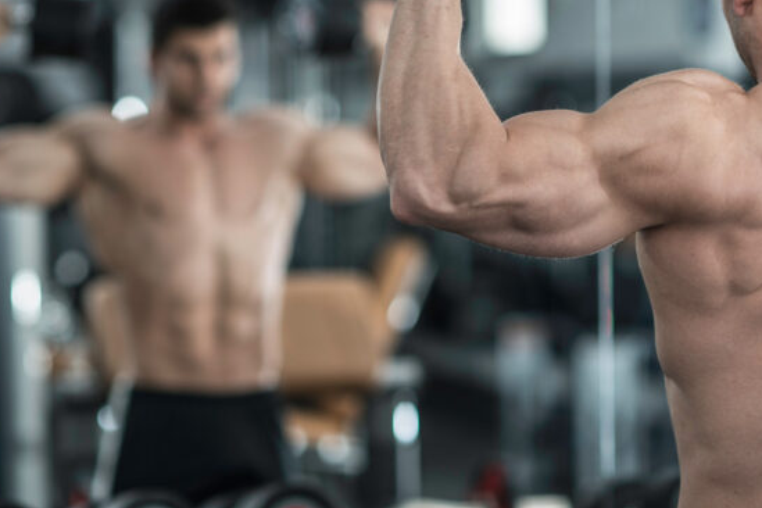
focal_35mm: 119
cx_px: 346
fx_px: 2519
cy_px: 177
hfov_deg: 17.2
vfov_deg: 11.5
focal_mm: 85
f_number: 2
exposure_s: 1/160
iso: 400
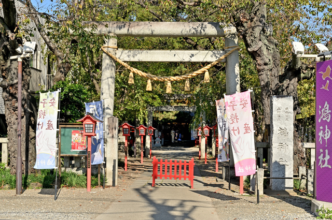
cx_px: 166
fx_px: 525
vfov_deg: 23.7
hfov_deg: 35.1
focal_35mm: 57
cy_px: 110
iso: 125
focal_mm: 57
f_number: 22
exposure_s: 1/50
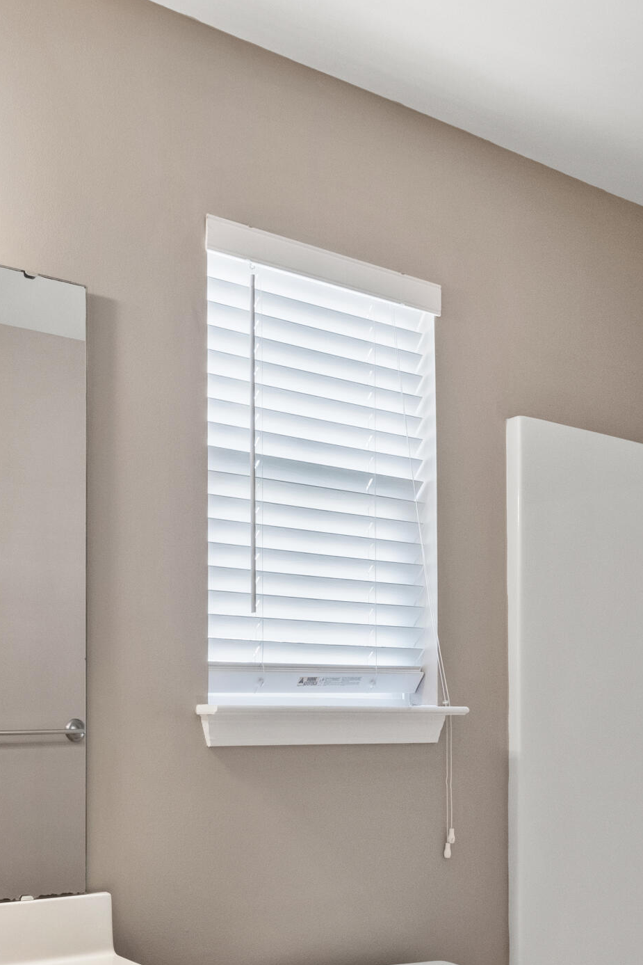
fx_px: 964
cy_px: 742
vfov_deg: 50.6
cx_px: 116
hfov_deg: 35.5
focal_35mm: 36
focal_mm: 8
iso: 400
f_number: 8
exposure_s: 1/1.25
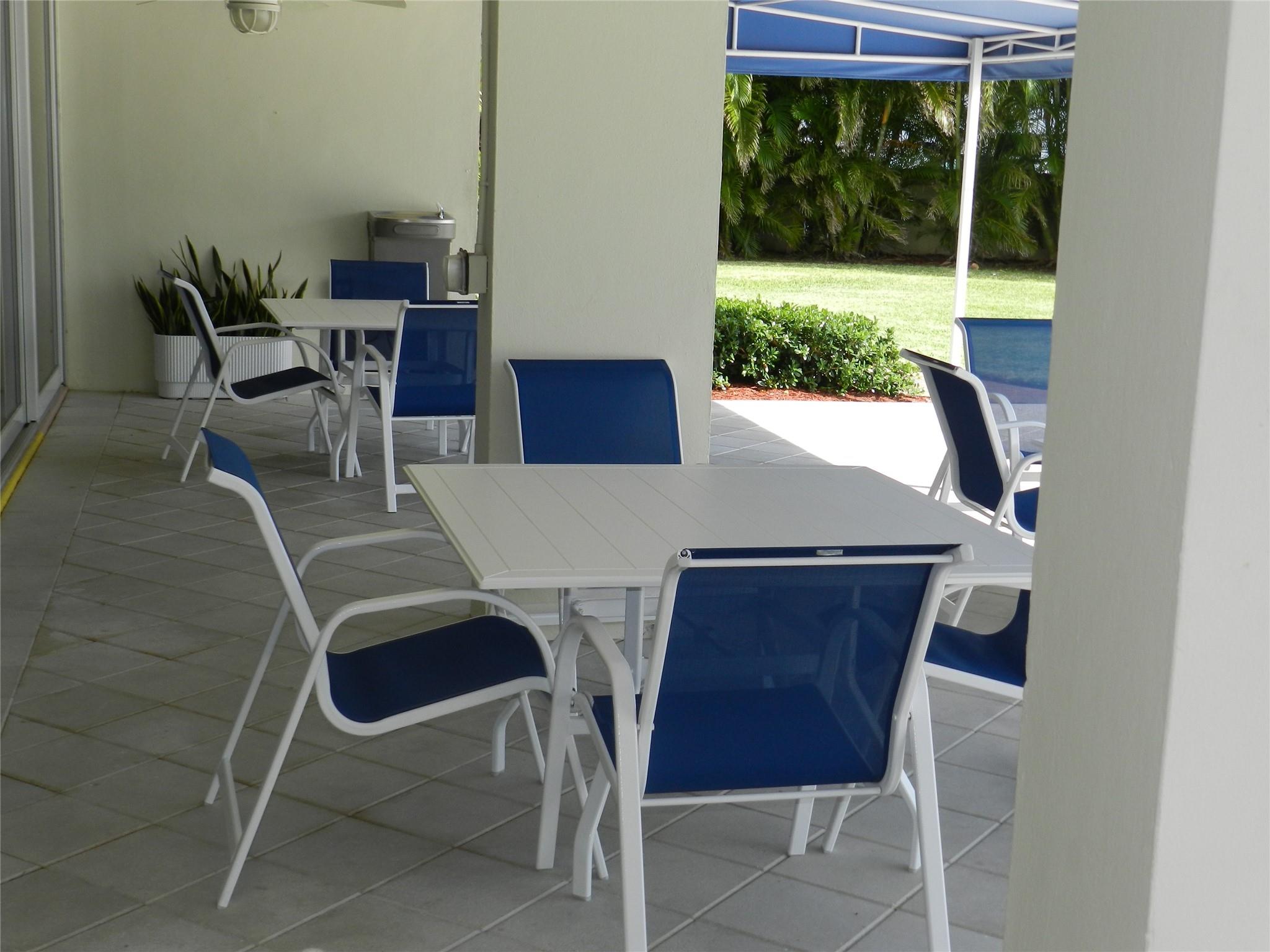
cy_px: 476
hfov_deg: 41.2
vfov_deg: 31.5
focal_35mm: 46
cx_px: 635
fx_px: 1688
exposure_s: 1/320
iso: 160
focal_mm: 8.1
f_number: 4.2
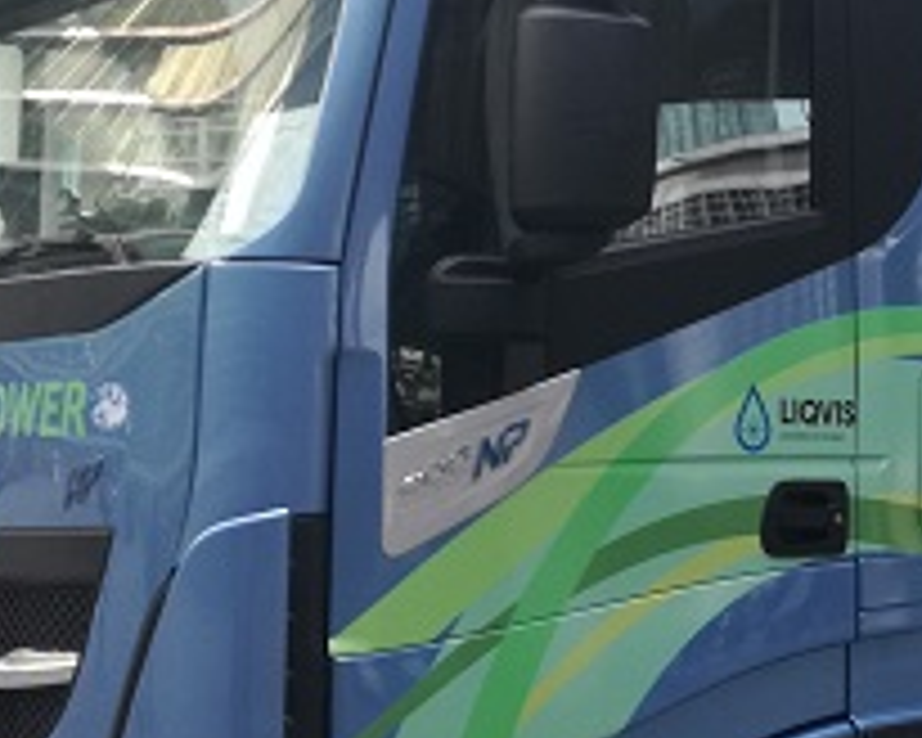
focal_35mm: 77
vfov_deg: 19.9
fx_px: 2101
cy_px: 432
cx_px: 859
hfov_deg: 24.0
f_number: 2
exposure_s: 1/50
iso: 64
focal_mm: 3.79
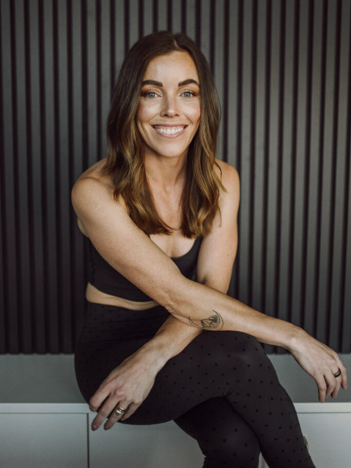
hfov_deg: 37.7
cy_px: 205
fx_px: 514
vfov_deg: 48.9
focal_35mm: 38
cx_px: 176
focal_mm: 35
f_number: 1.8
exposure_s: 1/800
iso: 800
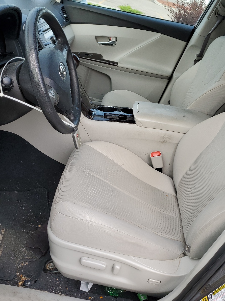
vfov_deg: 52.6
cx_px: 117
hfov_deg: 40.7
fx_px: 303
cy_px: 151
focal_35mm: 35
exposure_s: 1/500
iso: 50
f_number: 1.5
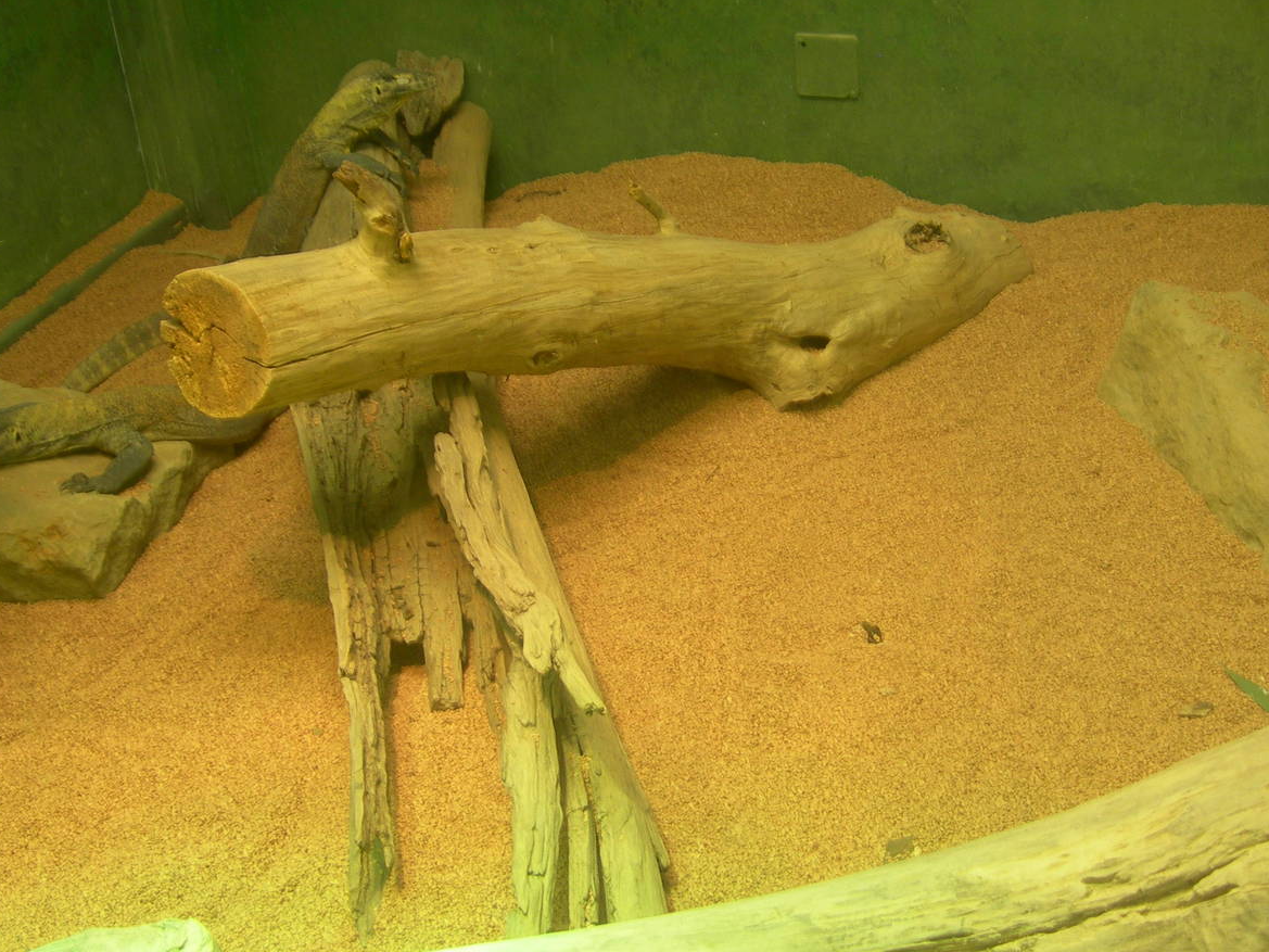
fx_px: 1906
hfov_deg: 36.7
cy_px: 466
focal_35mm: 52
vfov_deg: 28.0
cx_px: 749
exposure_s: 1/11.4
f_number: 2.8
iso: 50
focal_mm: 7.8
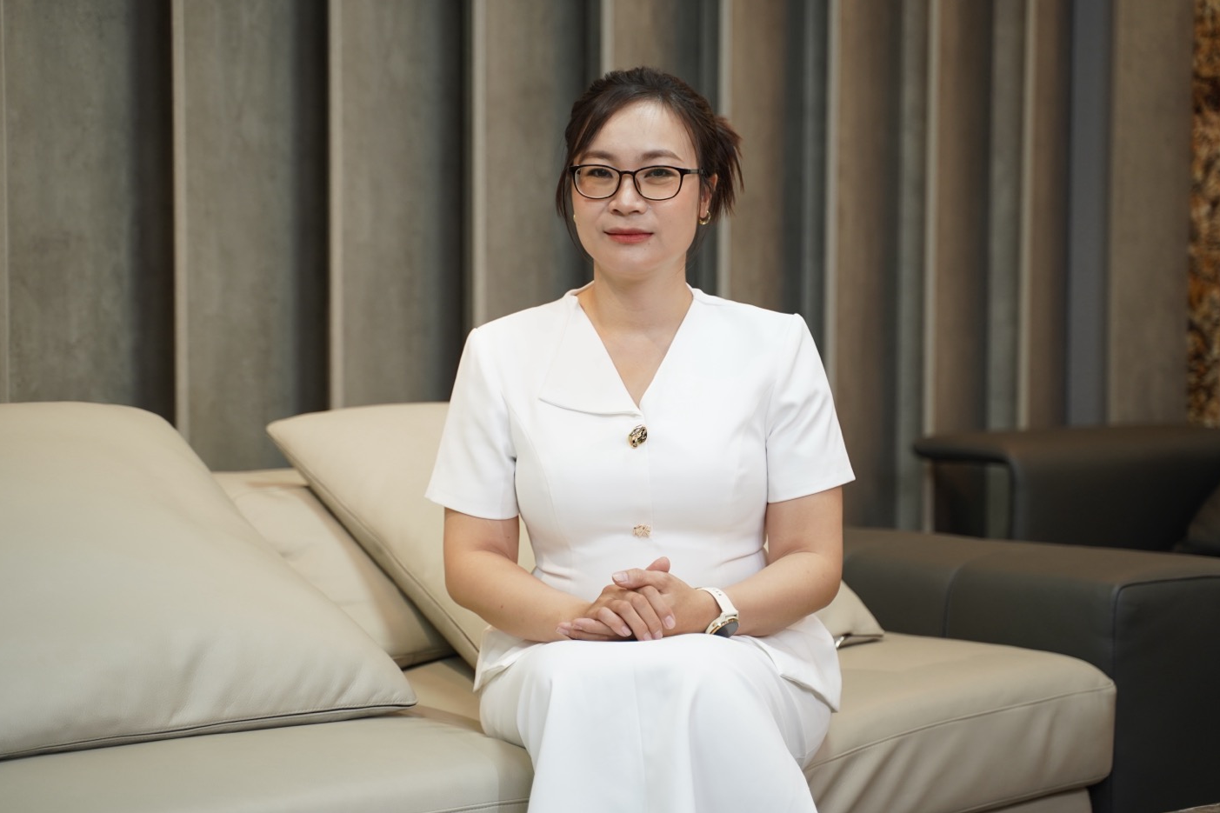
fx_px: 2609
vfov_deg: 17.7
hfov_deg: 26.3
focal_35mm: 77
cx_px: 602
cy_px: 410
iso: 400
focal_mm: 75
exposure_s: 1/60
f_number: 2.8
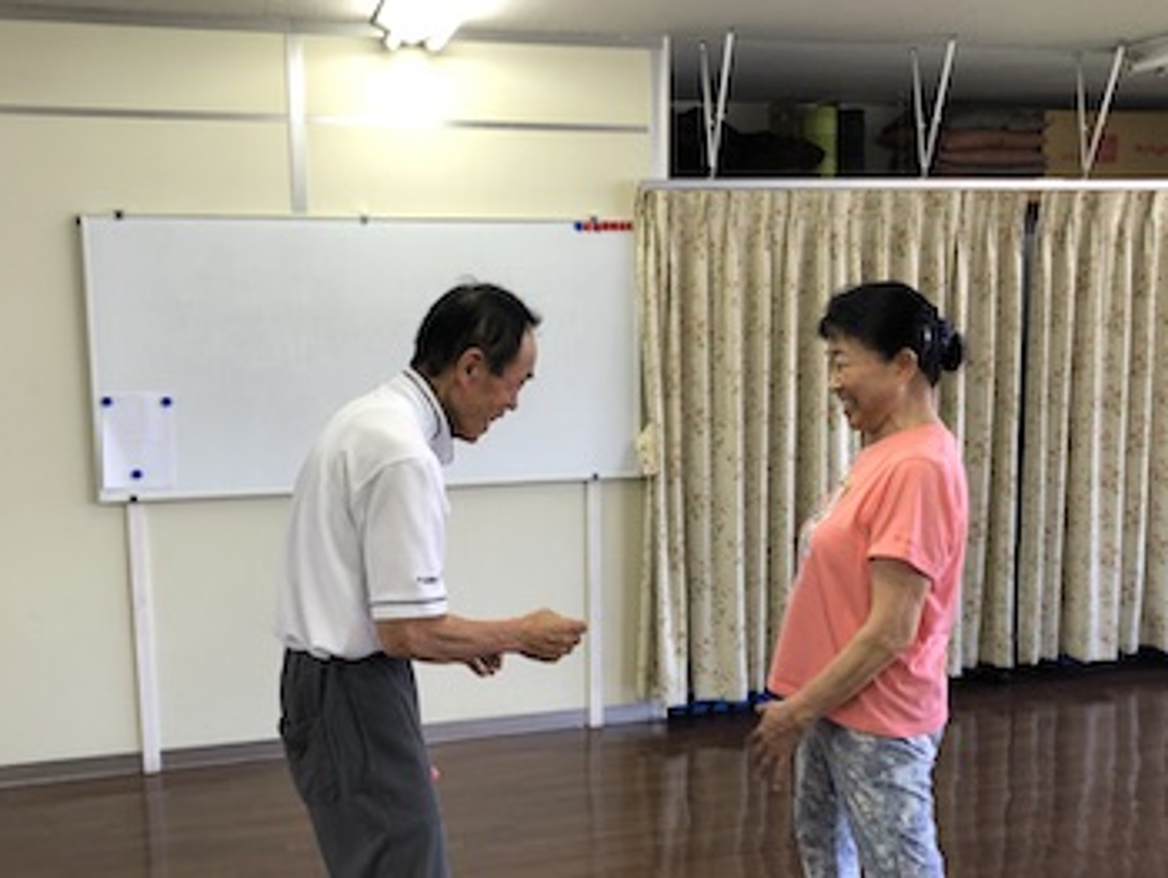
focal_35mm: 36
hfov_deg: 51.3
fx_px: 1216
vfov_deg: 39.7
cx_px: 554
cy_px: 481
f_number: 1.8
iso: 25
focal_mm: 3.99
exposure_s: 1/33
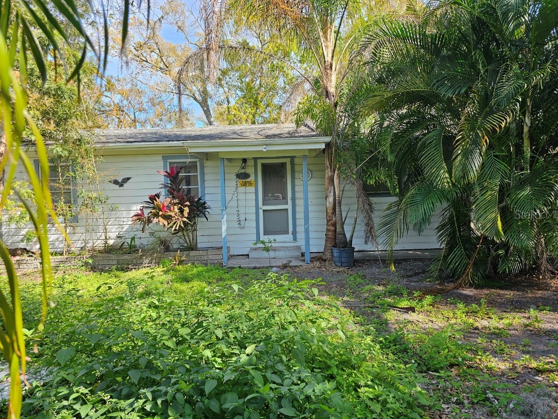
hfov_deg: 71.6
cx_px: 277
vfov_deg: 56.8
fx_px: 387
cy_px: 214
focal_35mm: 24
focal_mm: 6.3
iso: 10
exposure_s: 1/139
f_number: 1.7
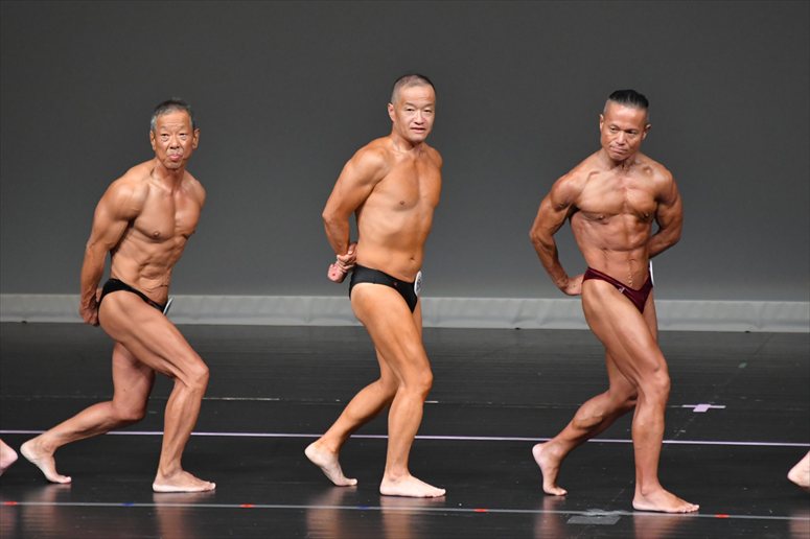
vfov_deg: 3.7
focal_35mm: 375
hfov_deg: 5.5
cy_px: 270
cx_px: 405
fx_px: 8433
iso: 4000
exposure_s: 1/400
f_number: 5.6
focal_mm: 250
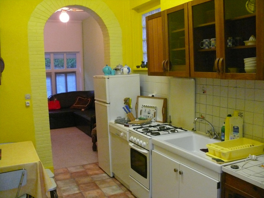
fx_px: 267
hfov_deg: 52.6
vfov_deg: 40.7
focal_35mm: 35
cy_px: 99
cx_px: 132
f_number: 2.8
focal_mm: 7.4
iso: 800
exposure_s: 1/20
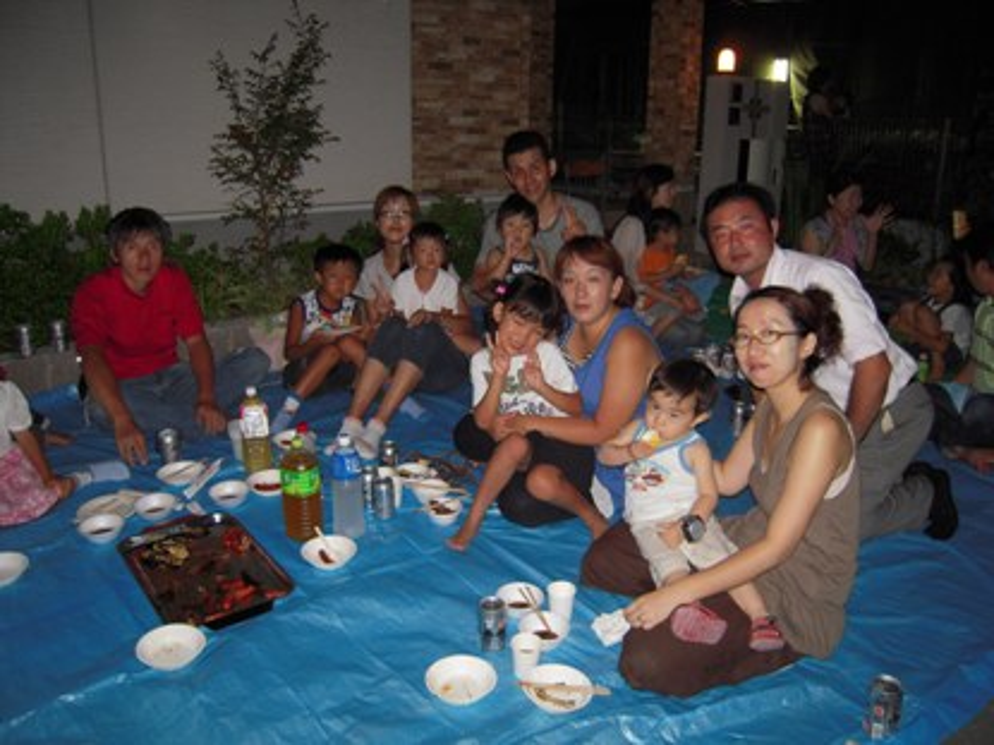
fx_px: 804
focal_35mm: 28
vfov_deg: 49.7
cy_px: 372
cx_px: 497
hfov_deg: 63.5
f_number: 2.7
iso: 200
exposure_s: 1/40
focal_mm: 5
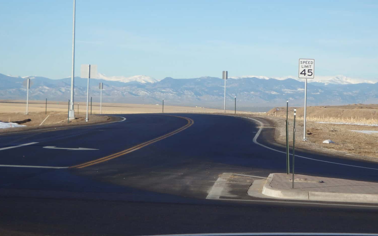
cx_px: 189
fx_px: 1535
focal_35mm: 149
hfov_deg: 14.0
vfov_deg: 8.8
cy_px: 96
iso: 125
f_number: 5.9
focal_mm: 25
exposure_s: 1/400
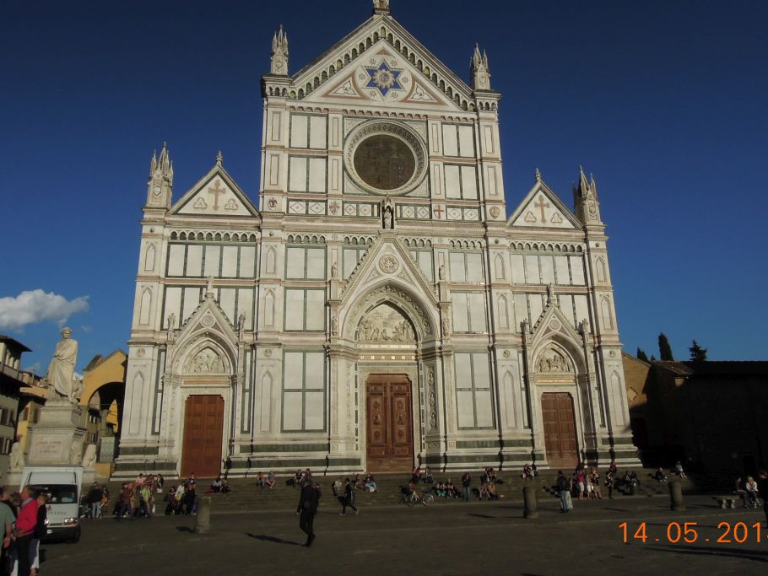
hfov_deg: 65.3
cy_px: 277
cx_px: 392
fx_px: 599
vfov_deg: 51.4
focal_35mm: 27
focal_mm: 4.3
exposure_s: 1/1250
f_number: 7.1
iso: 160
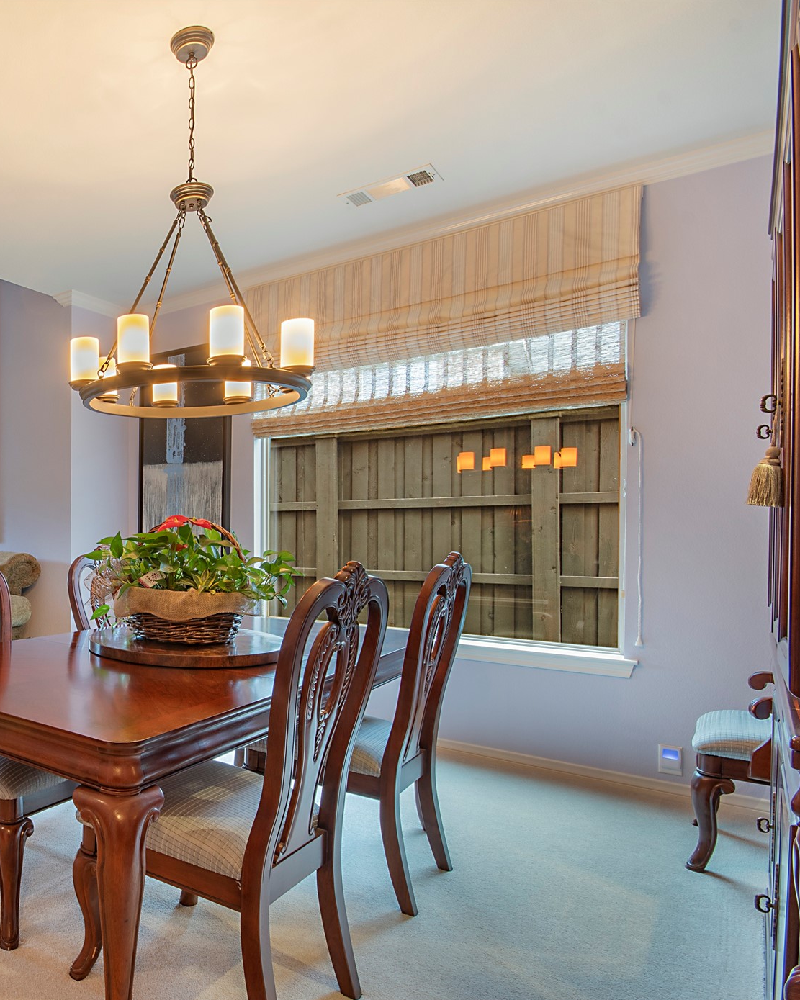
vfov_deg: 75.0
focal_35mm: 22
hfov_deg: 53.3
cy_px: 518
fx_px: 651
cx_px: 47
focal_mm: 10
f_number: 11
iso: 100
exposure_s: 2
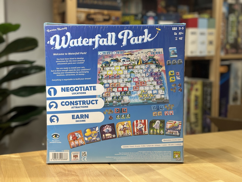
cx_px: 121
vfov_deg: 30.3
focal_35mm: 48
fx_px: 336
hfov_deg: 39.7
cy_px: 91
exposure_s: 1/50
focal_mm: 6.86
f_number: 1.78
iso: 160
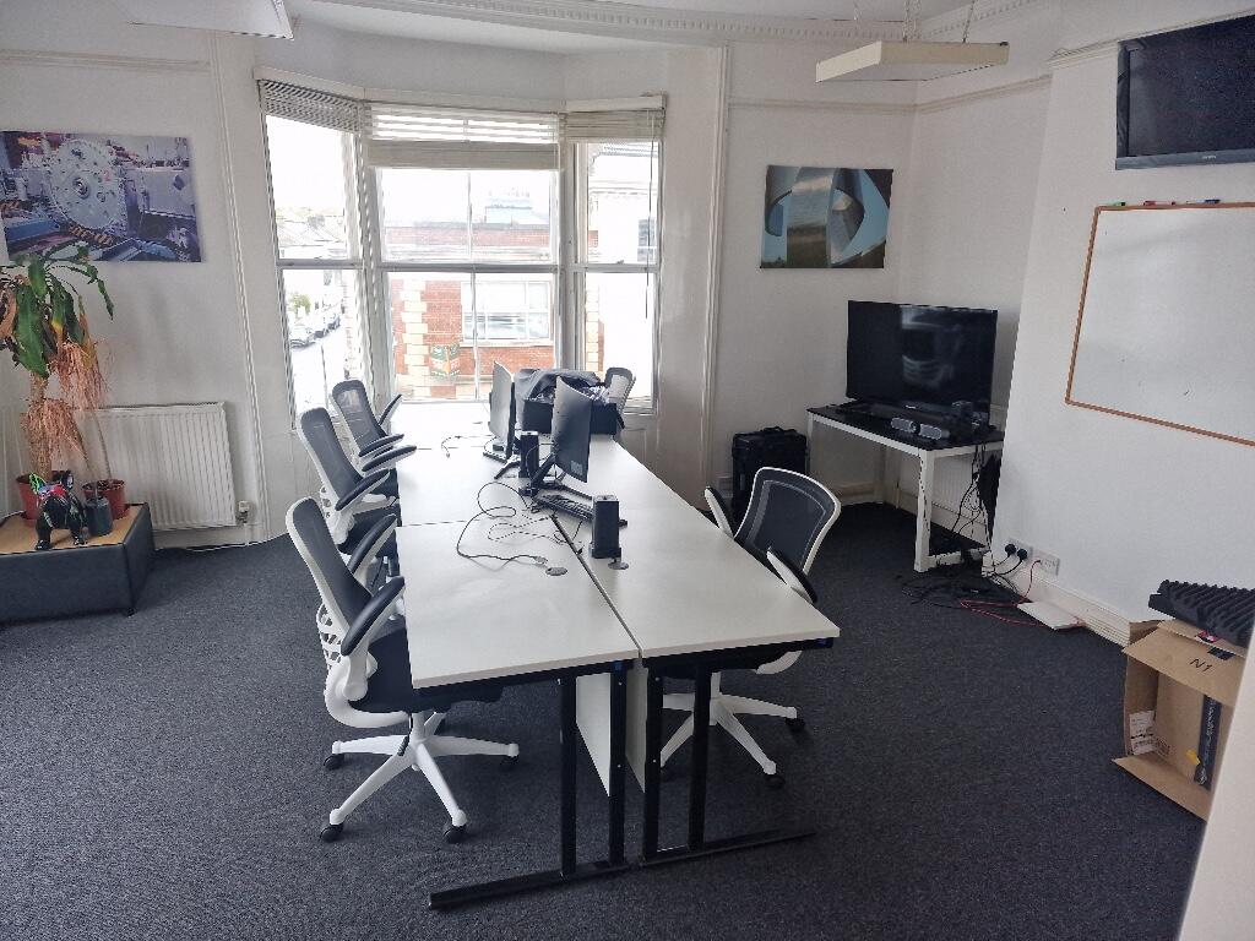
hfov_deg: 73.9
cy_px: 470
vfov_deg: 58.9
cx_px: 628
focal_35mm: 23
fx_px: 834
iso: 125
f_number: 1.8
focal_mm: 6.4
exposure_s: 1/180
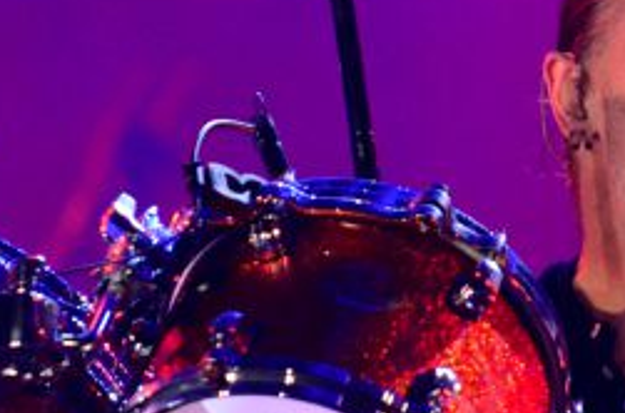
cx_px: 331
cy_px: 142
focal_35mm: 1229
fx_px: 21283
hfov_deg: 1.7
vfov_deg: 1.1
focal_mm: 340
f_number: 4.8
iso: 3200
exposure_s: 1/400
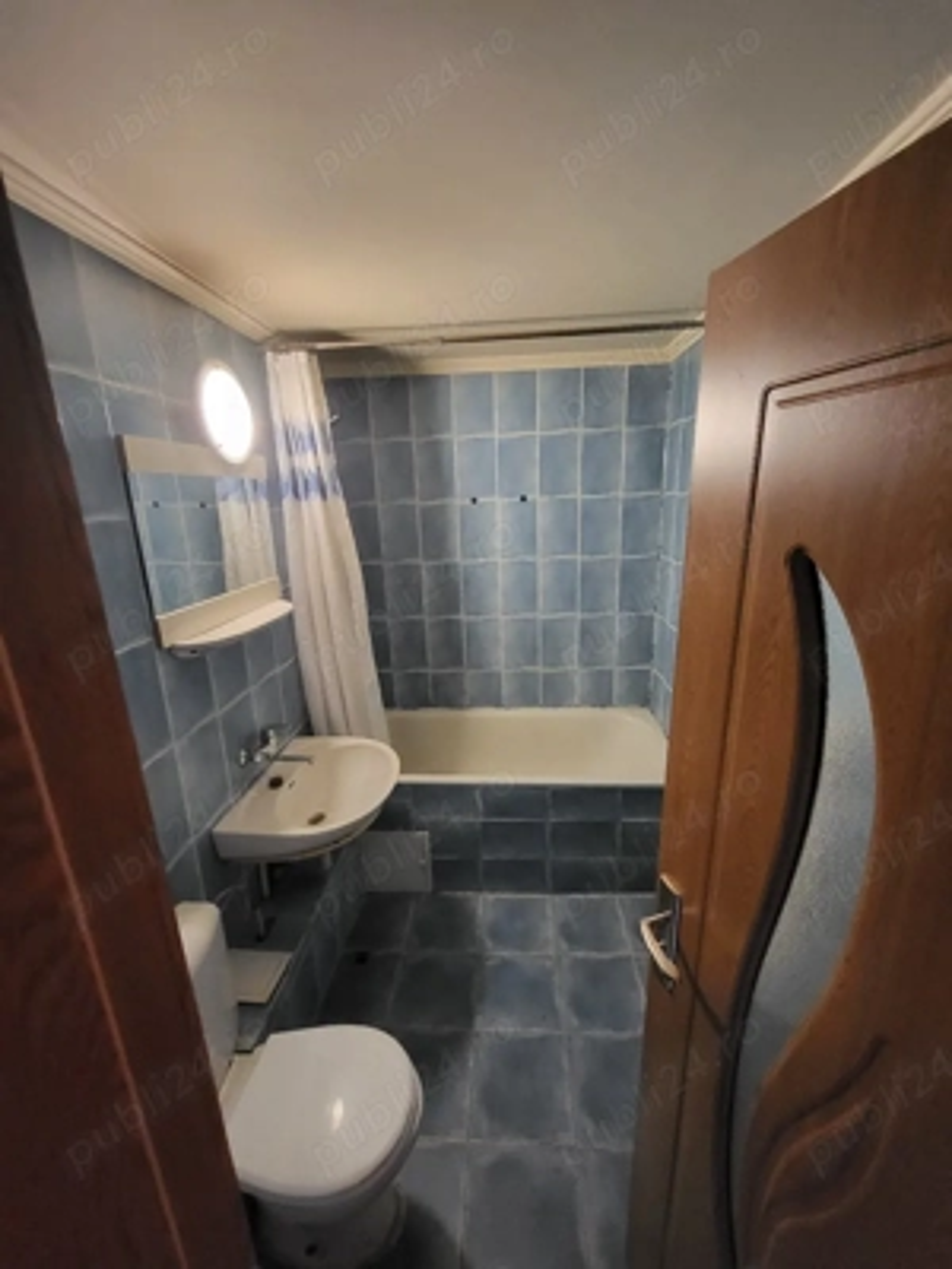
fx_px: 477
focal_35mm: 13
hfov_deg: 89.9
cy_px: 634
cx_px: 476
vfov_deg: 106.2
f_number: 2.2
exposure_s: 1/25.1
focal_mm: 1.74
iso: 640
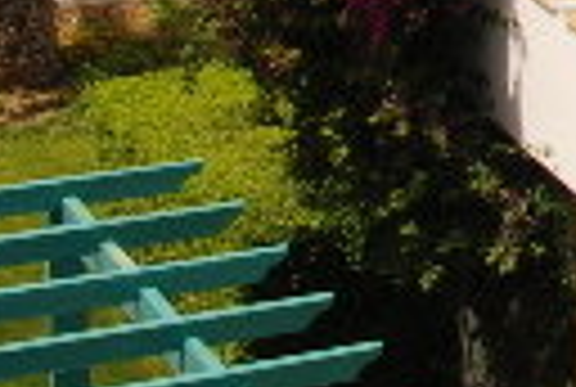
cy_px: -583
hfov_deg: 7.5
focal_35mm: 243
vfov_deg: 5.5
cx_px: 1696
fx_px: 3897
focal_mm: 26
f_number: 13
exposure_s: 1/200
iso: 200
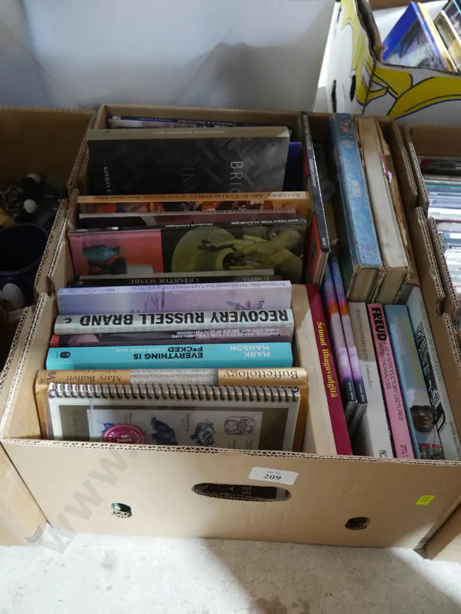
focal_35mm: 32
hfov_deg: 44.2
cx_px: 230
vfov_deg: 56.8
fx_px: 568
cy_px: 307
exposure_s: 1/60
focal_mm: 16
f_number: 3.6
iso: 3200
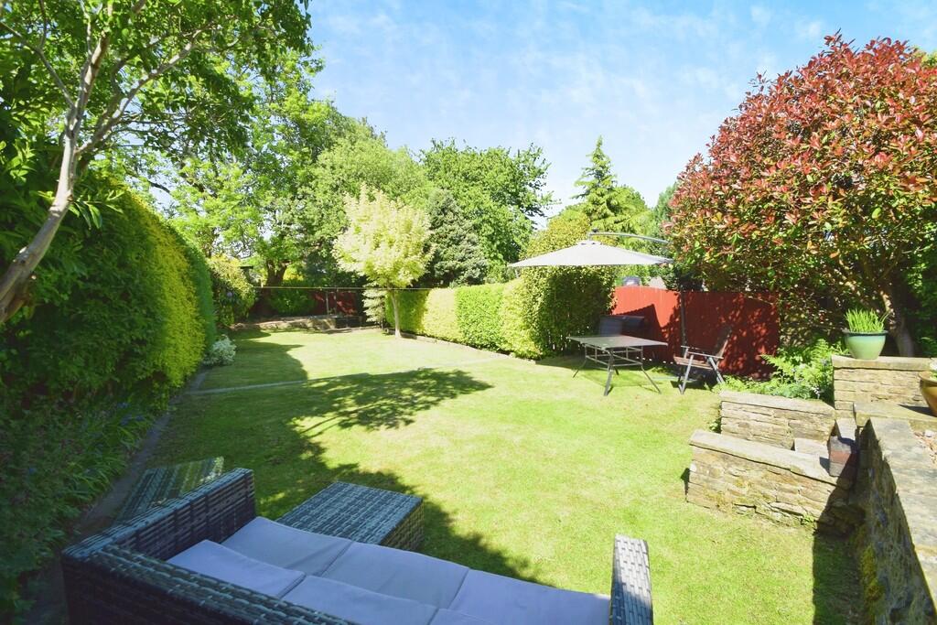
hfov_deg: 100.4
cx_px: 468
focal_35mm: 15
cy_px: 312
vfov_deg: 77.3
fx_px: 390
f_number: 10
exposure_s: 1/200
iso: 400
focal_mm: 10
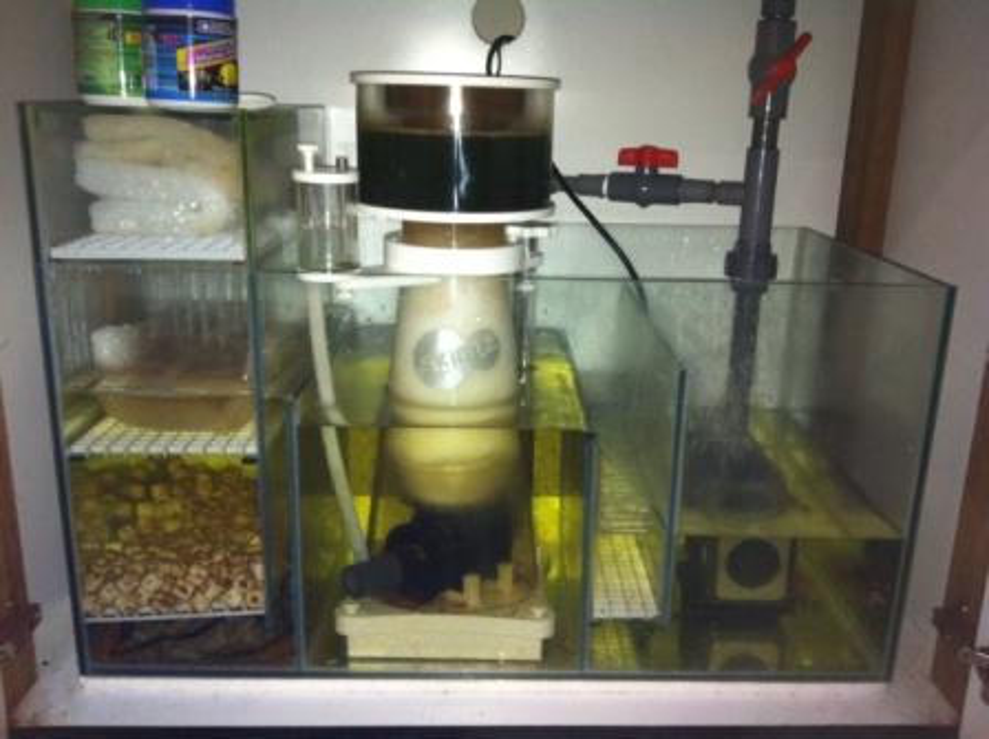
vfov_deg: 40.6
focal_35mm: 35
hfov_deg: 52.7
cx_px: 494
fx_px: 999
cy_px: 370
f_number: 2.8
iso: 160
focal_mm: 3.85
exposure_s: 1/15
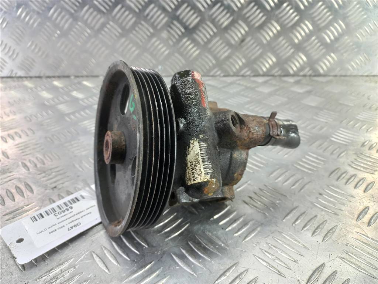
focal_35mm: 25
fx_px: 273
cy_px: 142
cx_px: 189
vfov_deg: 54.9
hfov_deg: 69.4
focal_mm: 4.6
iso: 160
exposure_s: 1/50
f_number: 1.8
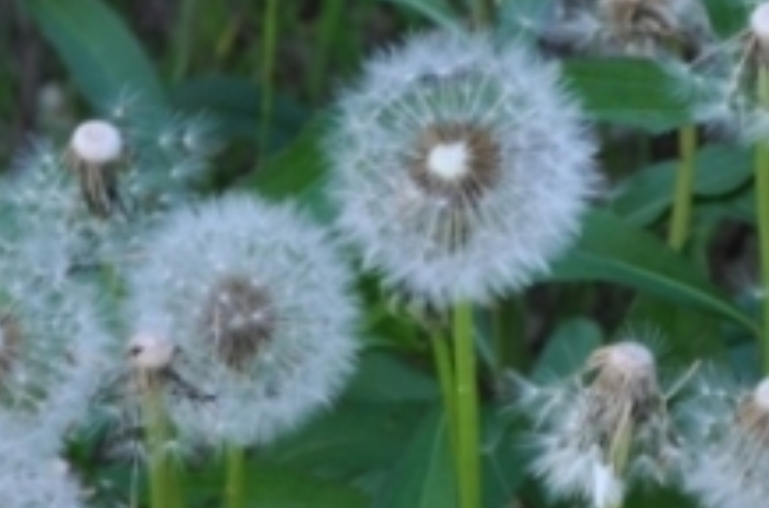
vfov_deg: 4.4
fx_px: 6581
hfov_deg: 6.7
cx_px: 400
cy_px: 720
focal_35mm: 309
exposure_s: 1/15
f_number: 9
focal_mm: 62
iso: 200
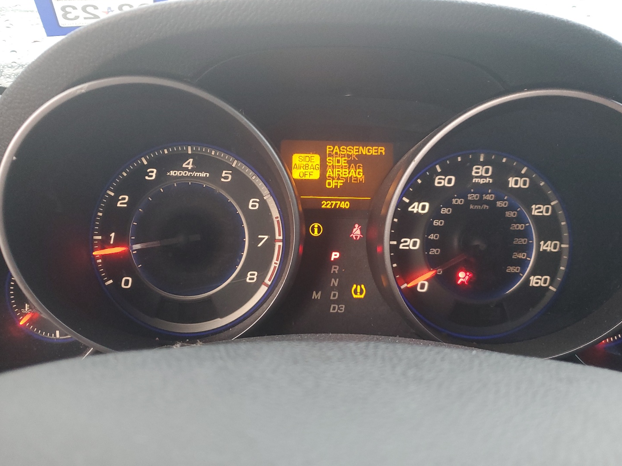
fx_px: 521
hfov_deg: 61.5
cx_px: 339
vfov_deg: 48.2
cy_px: 243
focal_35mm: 29
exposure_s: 1/60.2
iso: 134
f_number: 1.5
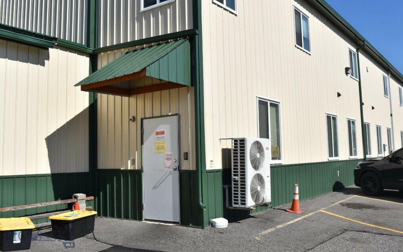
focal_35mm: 36
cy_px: 117
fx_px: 390
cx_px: 203
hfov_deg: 54.6
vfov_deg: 35.8
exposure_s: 1/500
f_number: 8
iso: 100
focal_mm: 23
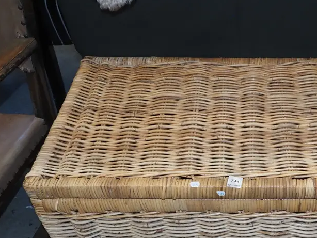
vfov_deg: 28.8
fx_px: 458
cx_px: 243
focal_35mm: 50
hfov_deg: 37.1
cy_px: 168
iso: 1600
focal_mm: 15
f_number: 5.6
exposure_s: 1/160
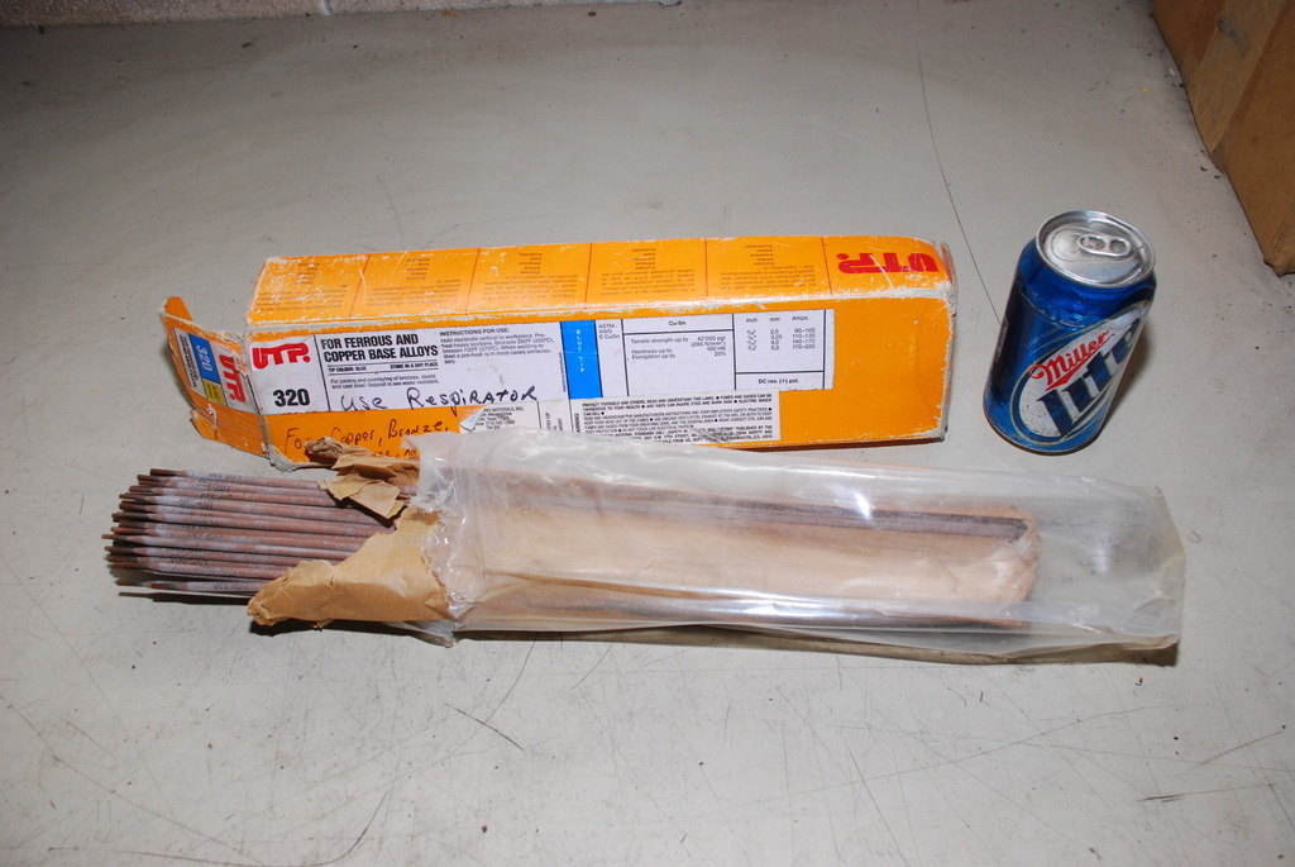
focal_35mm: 30
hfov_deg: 61.9
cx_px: 648
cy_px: 434
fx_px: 1080
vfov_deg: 43.7
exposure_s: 1/60
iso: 200
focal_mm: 20
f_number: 5
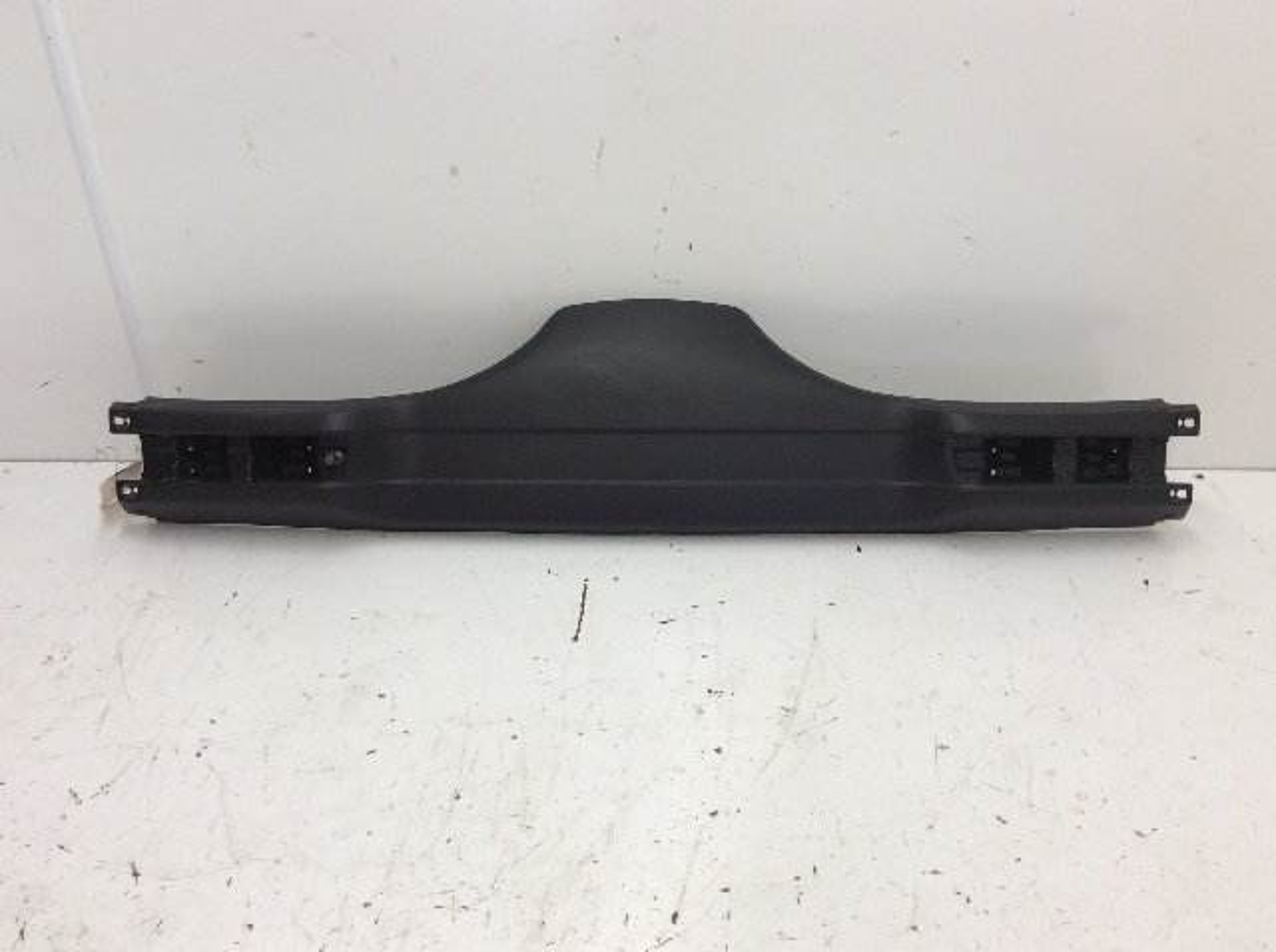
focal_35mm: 32
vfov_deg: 44.1
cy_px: 476
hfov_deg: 56.9
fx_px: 1178
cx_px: 638
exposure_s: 1/60
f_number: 2.4
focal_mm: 3.3
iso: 40
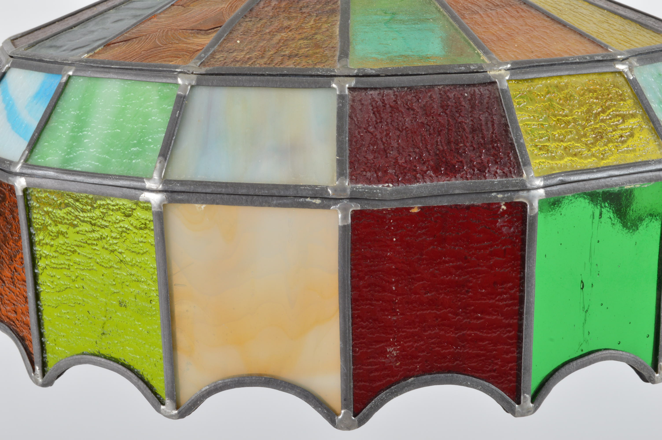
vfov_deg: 20.6
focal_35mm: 66
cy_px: 220
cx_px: 331
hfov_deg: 30.5
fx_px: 1213
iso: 200
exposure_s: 1/125
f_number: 18
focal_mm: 44
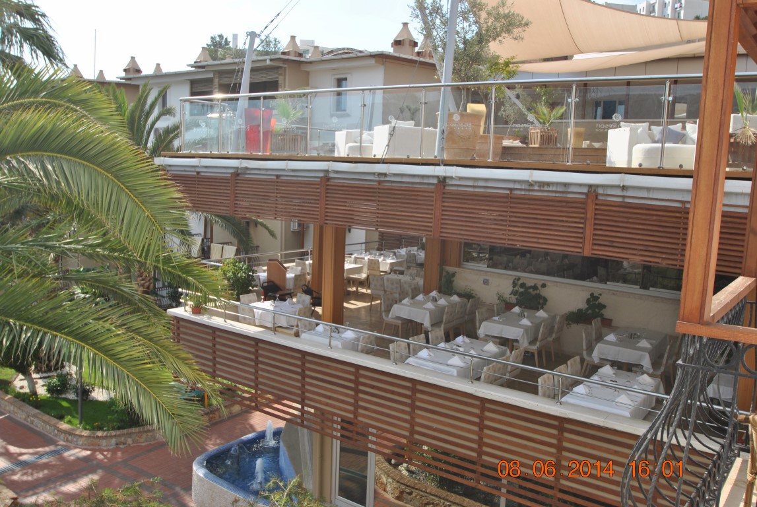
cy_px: 254
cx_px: 378
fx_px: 632
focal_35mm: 30
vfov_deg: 43.7
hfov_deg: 61.9
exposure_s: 1/200
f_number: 9
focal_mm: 20
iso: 100
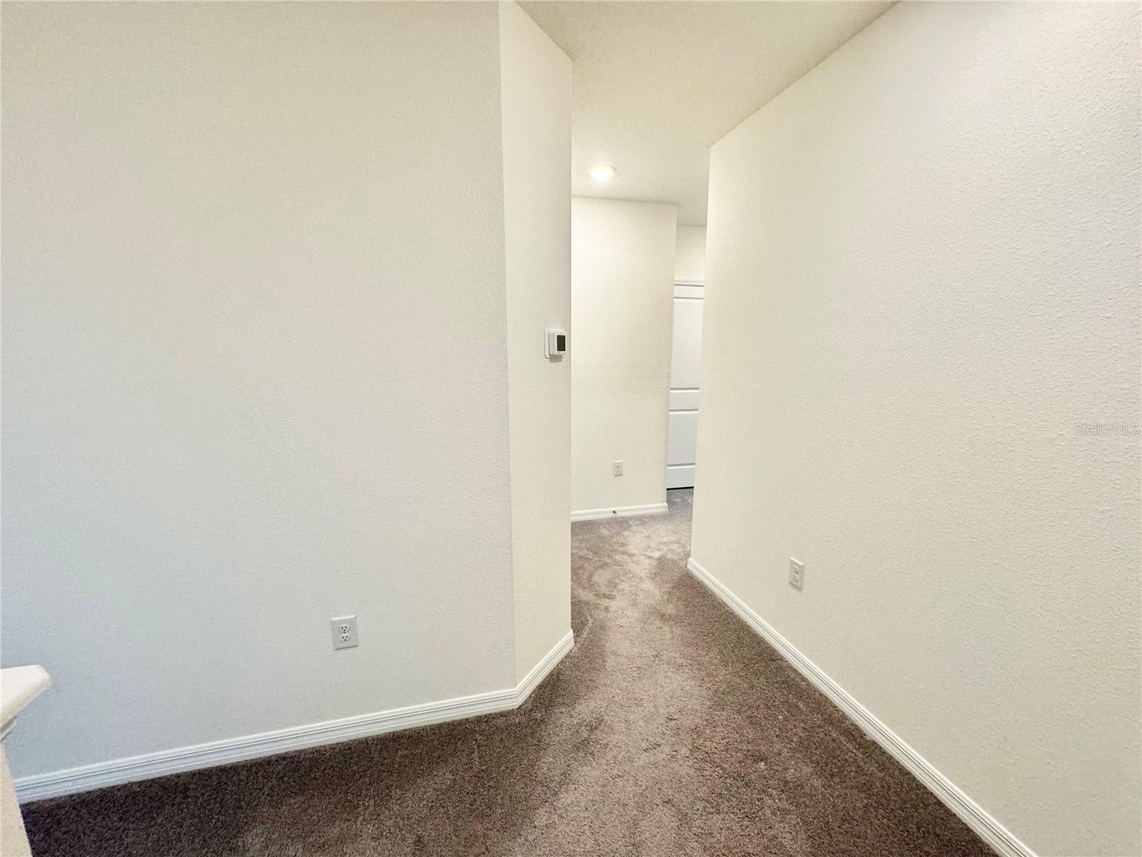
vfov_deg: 85.7
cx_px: 571
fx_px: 462
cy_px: 428
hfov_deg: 102.1
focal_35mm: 14
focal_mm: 2.22
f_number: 2.2
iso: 200
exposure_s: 1/120
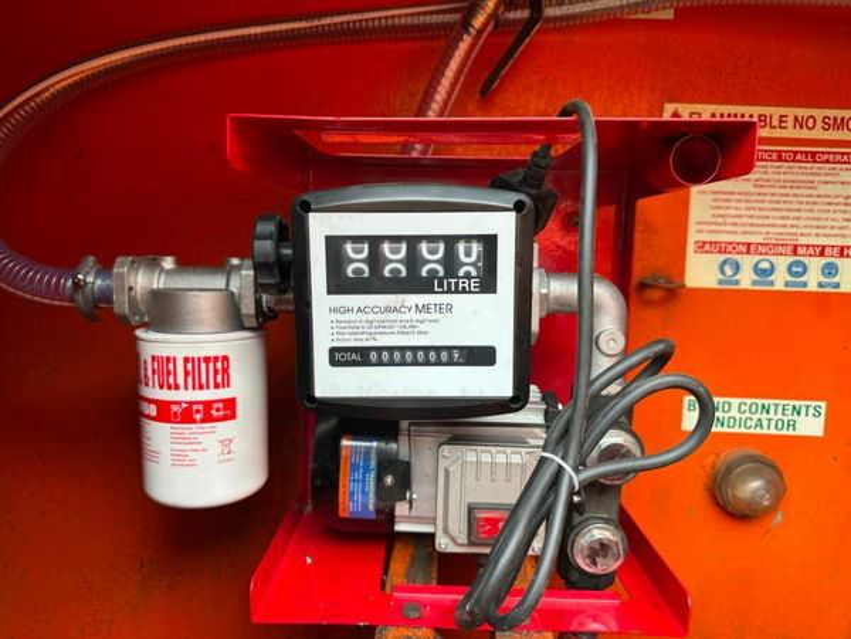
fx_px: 590
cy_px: 320
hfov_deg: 71.6
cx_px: 426
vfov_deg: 56.8
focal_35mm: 24
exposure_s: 1/121
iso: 125
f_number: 1.78
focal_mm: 6.86
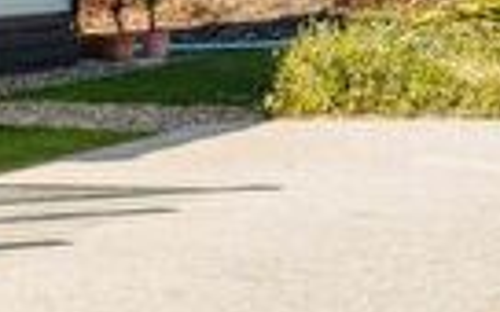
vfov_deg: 8.3
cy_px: 28
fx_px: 2139
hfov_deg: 10.9
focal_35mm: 157
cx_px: -757
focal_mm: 30
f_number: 4.5
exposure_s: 1/2000
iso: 100
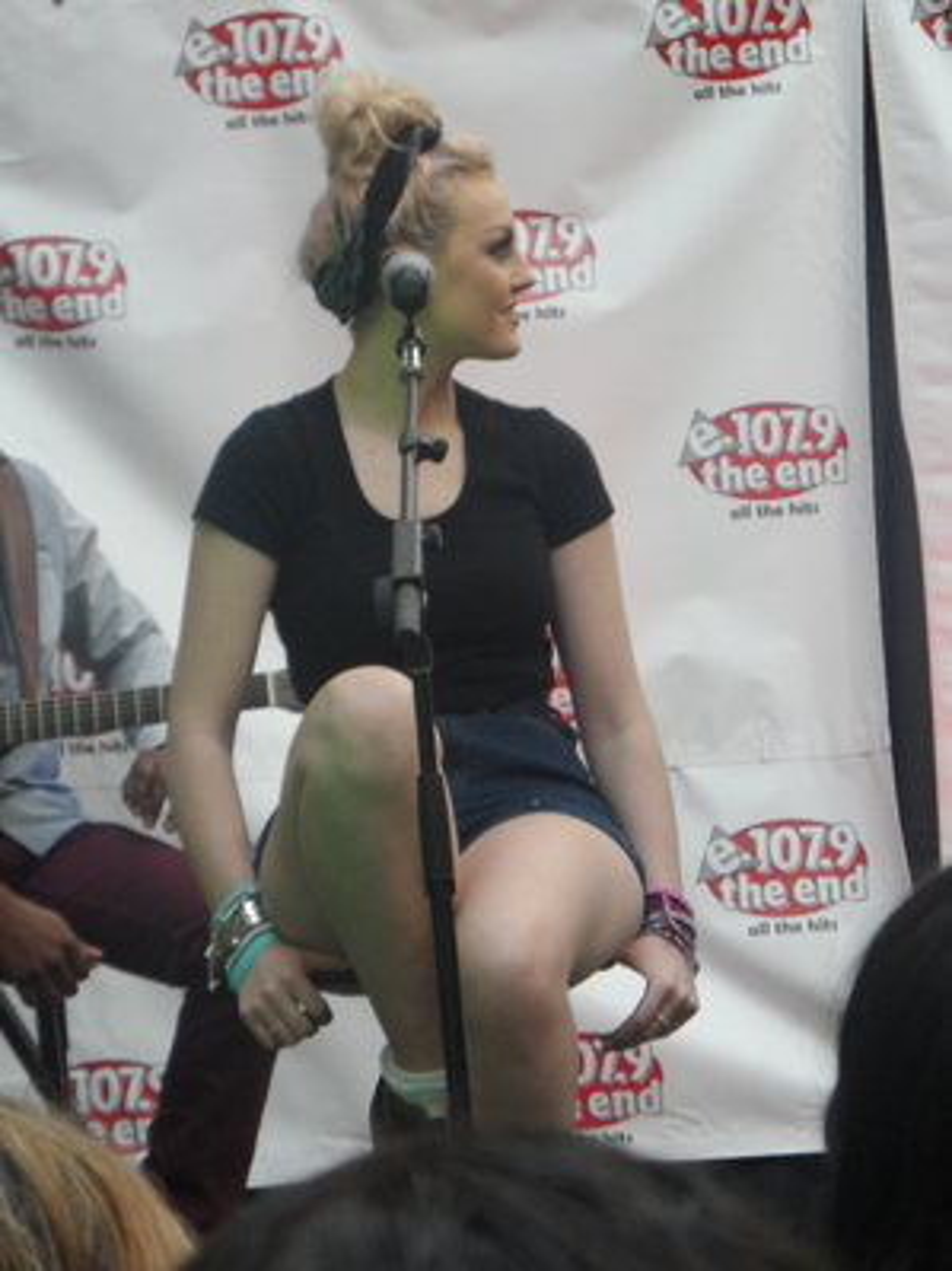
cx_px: 476
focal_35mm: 178
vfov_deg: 11.1
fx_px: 6531
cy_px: 636
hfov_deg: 8.3
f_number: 4.5
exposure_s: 1/90
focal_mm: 28.9
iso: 200
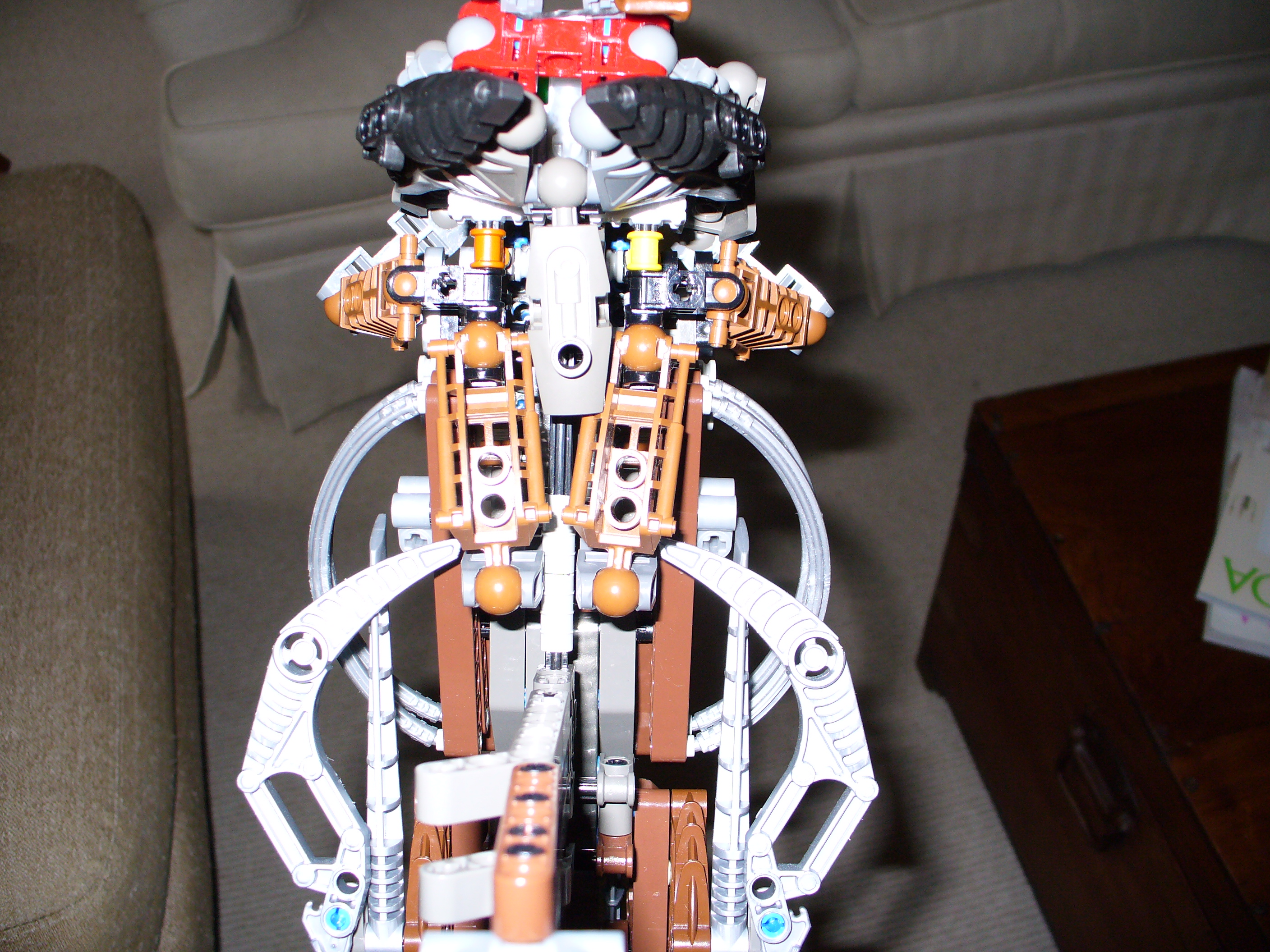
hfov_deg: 50.1
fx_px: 1357
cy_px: 476
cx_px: 635
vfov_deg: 38.7
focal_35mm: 37
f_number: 2.8
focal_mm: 6.1
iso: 100
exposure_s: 1/30
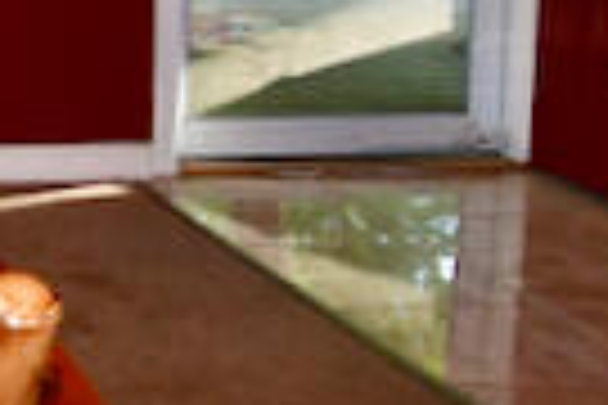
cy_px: -196
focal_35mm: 133
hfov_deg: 12.6
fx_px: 2246
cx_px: -766
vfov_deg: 10.0
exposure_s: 1/60
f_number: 6.3
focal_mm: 14
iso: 640
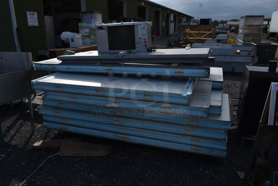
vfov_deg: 48.0
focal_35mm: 27
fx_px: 209
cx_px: 139
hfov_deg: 67.3
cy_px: 93
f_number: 10
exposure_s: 1/400
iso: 100
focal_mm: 18
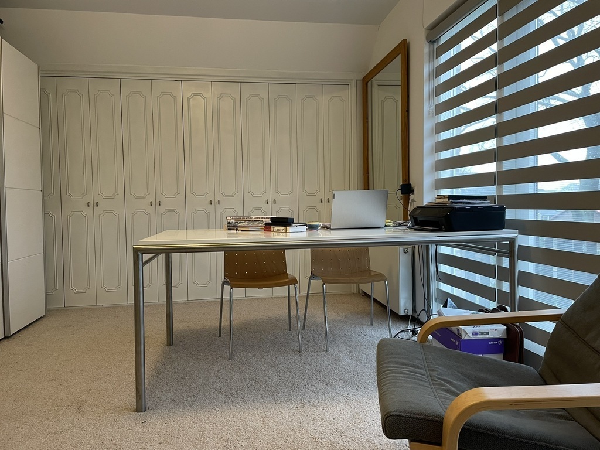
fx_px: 451
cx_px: 300
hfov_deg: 67.3
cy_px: 225
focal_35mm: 26
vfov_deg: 53.1
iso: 125
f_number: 1.6
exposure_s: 1/50
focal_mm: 4.2
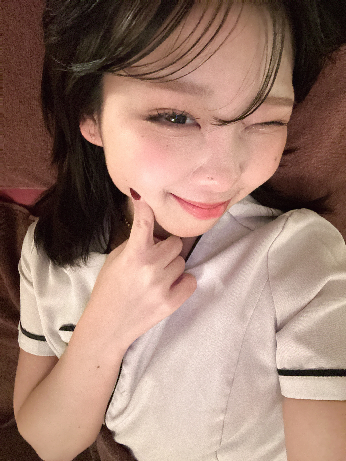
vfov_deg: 73.9
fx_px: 307
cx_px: 173
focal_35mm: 23
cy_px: 230
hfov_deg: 58.9
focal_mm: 2.69
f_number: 1.9
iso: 500
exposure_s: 1/17
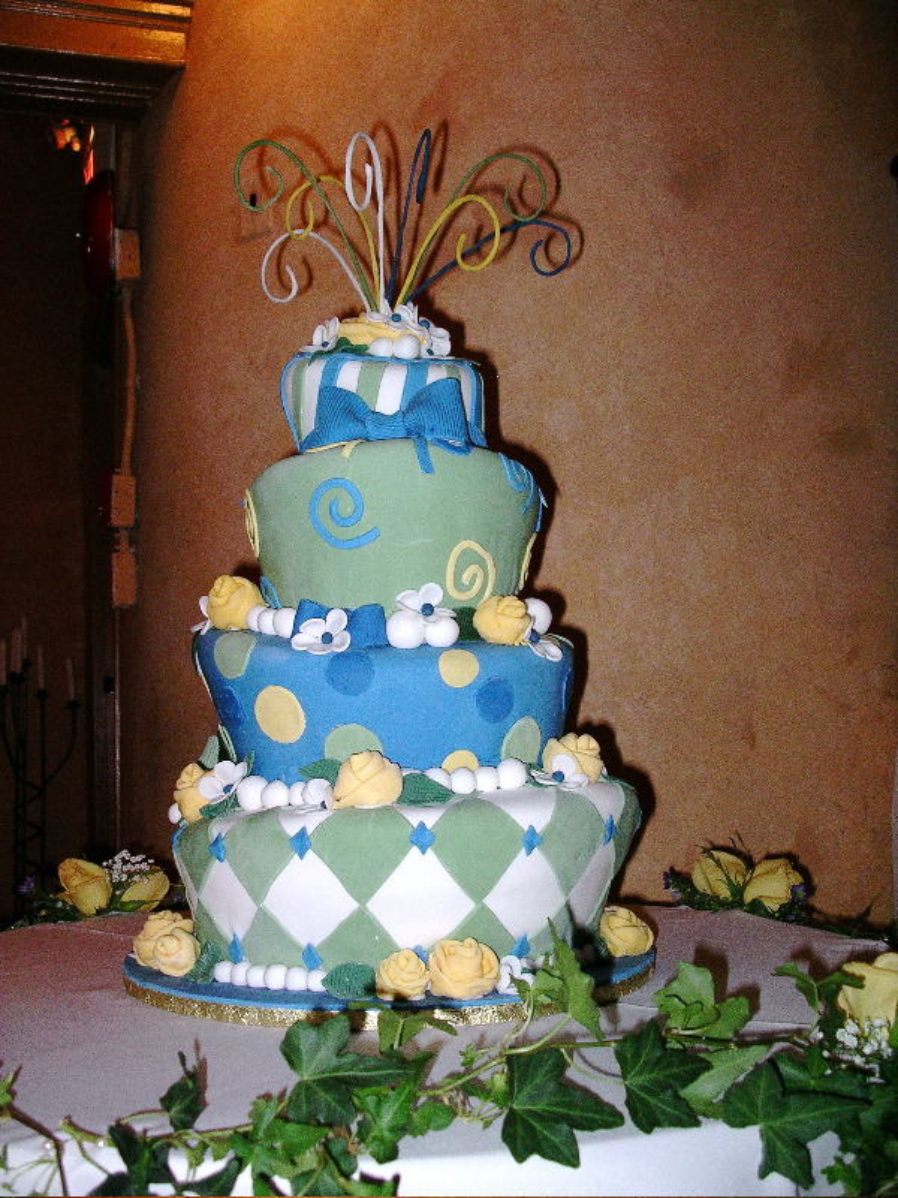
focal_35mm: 37
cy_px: 599
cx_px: 449
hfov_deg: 38.7
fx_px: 1280
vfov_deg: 50.1
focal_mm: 7.8
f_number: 2.8
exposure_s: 1/40
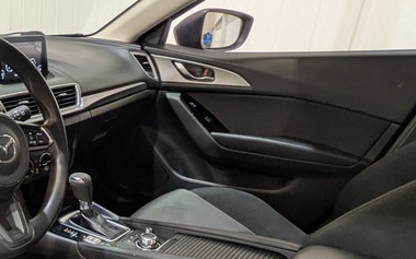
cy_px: 200
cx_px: 2
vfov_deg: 31.3
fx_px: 453
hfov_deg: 42.7
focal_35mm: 40
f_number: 2.2
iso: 59
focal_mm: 1.83
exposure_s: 1/25
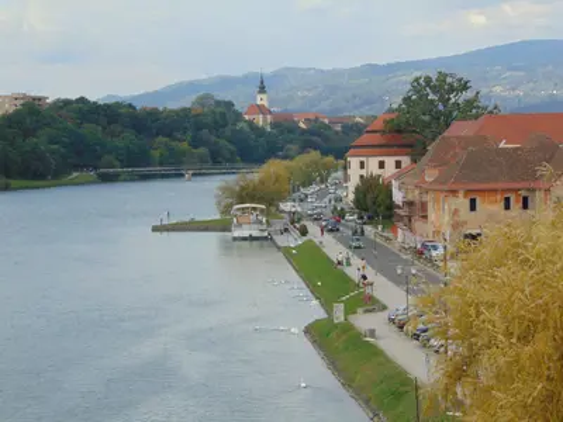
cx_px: 282
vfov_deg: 13.7
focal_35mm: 108
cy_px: 211
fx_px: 1757
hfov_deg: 18.2
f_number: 3.9
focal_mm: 19.4
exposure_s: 1/640
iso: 80
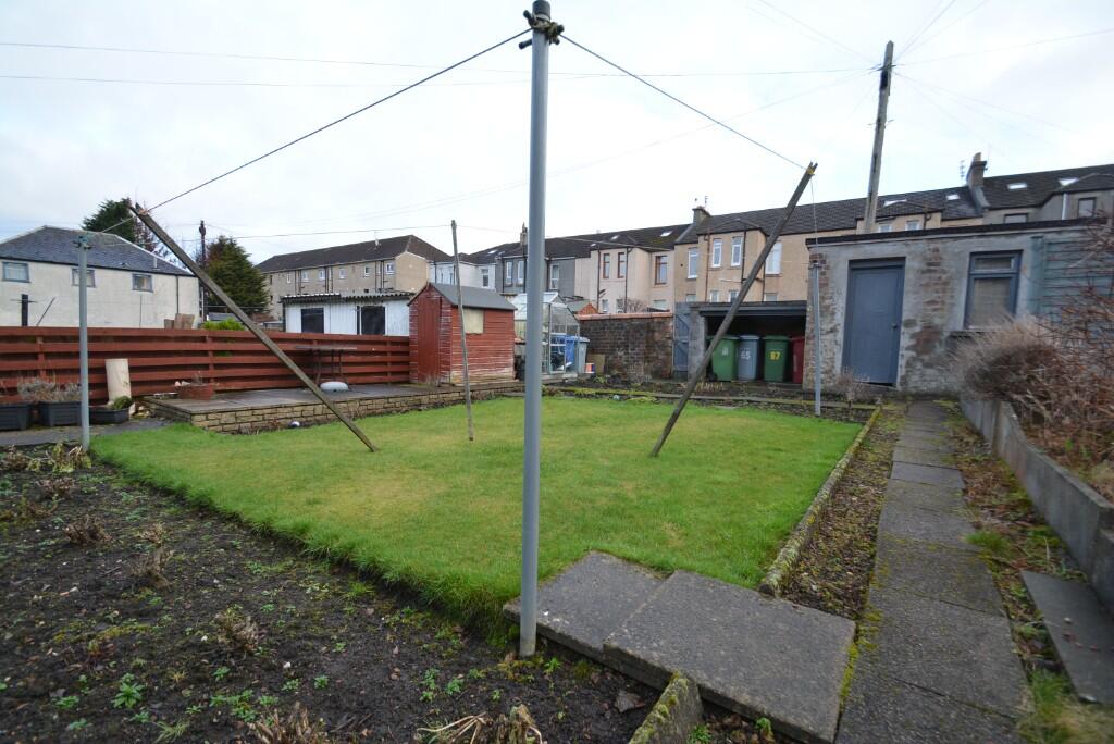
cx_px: 557
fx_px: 464
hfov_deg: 100.4
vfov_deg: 77.4
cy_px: 372
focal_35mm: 15
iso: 220
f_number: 5.6
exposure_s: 1/125
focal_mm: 10
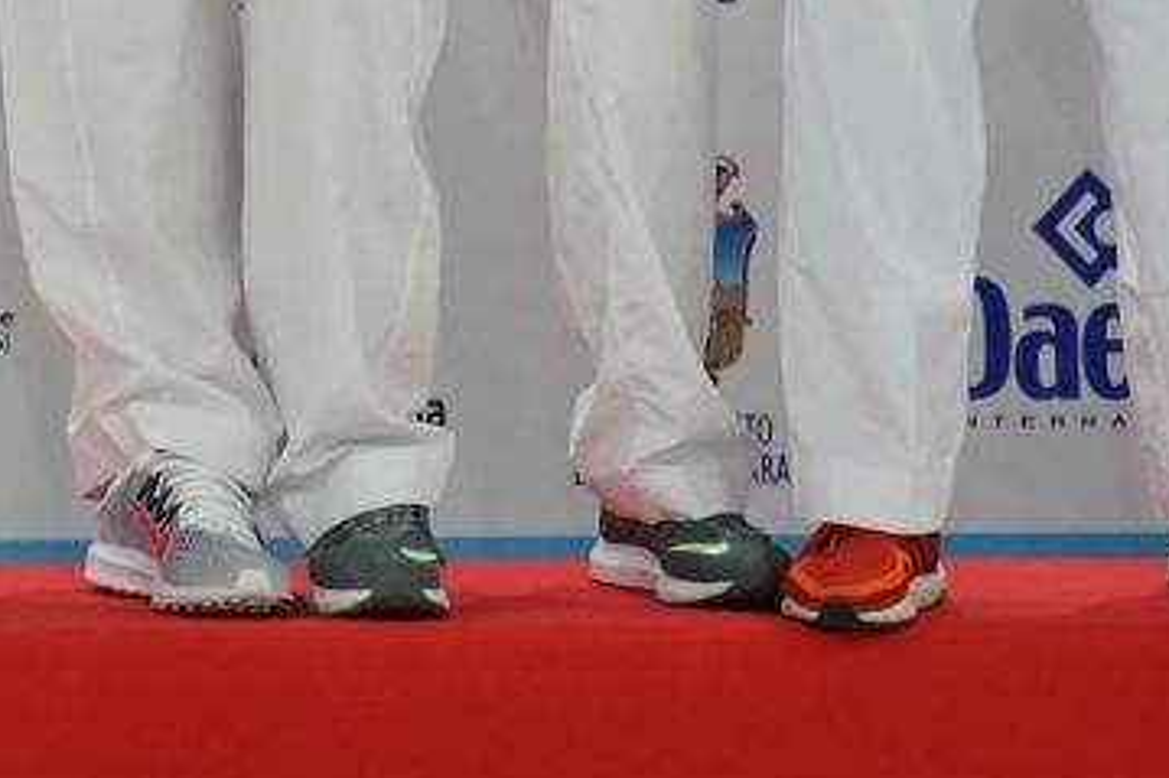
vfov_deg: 5.1
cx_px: -462
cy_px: -1100
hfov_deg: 7.8
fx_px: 8471
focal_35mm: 261
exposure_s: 1/250
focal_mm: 35
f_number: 2.8
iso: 800
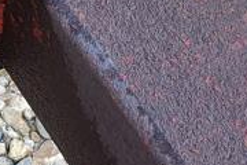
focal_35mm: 154
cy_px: -166
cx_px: -85
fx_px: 1057
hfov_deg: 12.8
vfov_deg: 8.4
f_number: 2.4
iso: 50
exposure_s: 1/185
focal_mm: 4.32
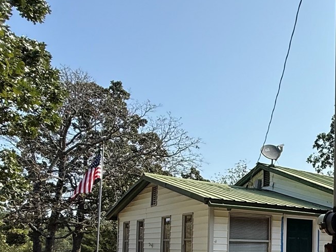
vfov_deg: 33.1
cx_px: 366
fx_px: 398
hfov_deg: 38.3
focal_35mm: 41
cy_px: 232
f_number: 2.2
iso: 50
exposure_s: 1/1656
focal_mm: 2.22
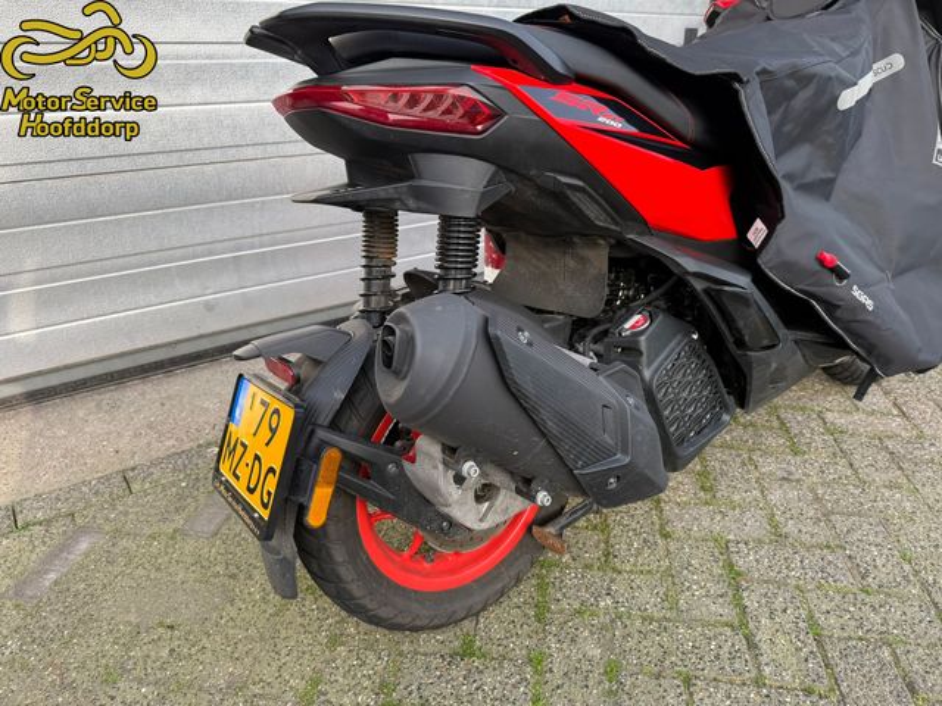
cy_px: 353
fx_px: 653
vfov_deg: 56.8
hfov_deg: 71.6
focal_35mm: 24
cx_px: 471
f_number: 1.78
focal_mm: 6.76
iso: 80
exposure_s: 1/473
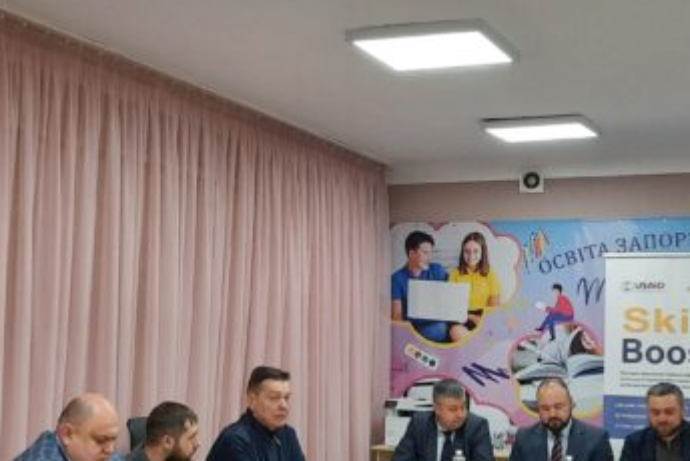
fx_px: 1113
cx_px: 361
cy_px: 259
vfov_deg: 23.4
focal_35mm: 58
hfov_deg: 34.5
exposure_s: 1/50
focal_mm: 4.6
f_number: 2
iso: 200
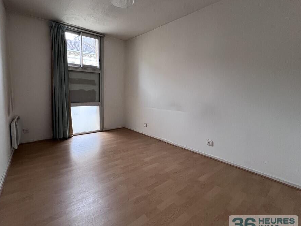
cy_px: 107
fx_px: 130
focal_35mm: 15
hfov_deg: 97.4
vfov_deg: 81.7
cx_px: 128
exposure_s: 1/60
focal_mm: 1.57
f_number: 1.8
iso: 250
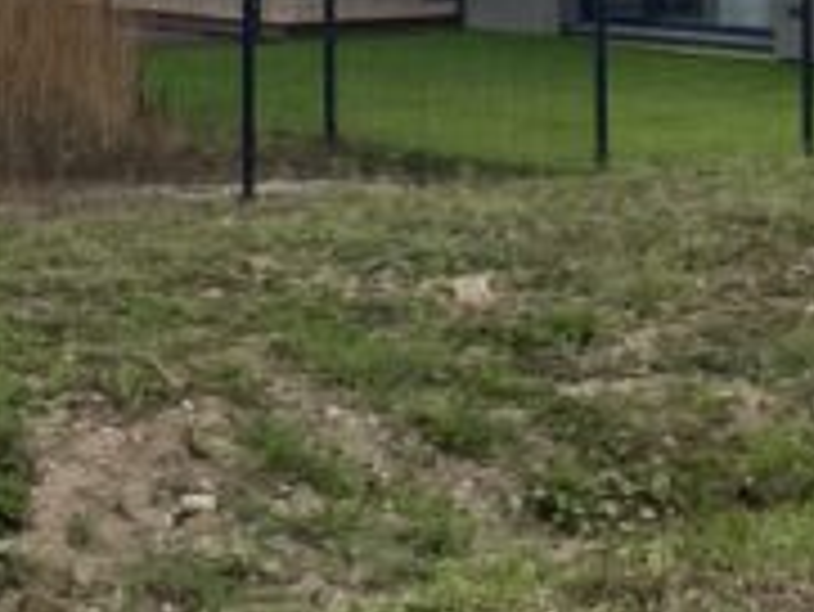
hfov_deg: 13.4
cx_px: 337
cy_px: -495
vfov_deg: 9.6
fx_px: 3459
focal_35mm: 147
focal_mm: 4.2
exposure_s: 1/2053
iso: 32
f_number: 1.6
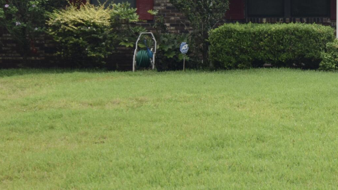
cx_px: 334
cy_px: 69
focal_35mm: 92
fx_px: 824
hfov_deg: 22.3
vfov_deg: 13.1
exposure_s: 1/800
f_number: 5.6
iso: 200
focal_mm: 20
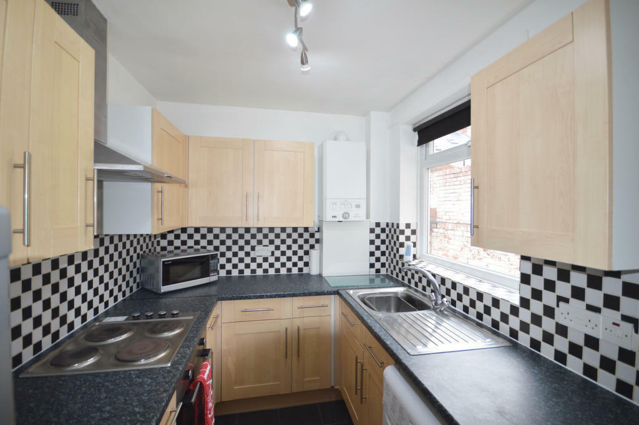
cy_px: 212
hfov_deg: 100.4
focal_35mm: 15
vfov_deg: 77.2
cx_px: 320
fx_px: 266
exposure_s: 1/125
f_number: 4
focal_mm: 10
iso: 400
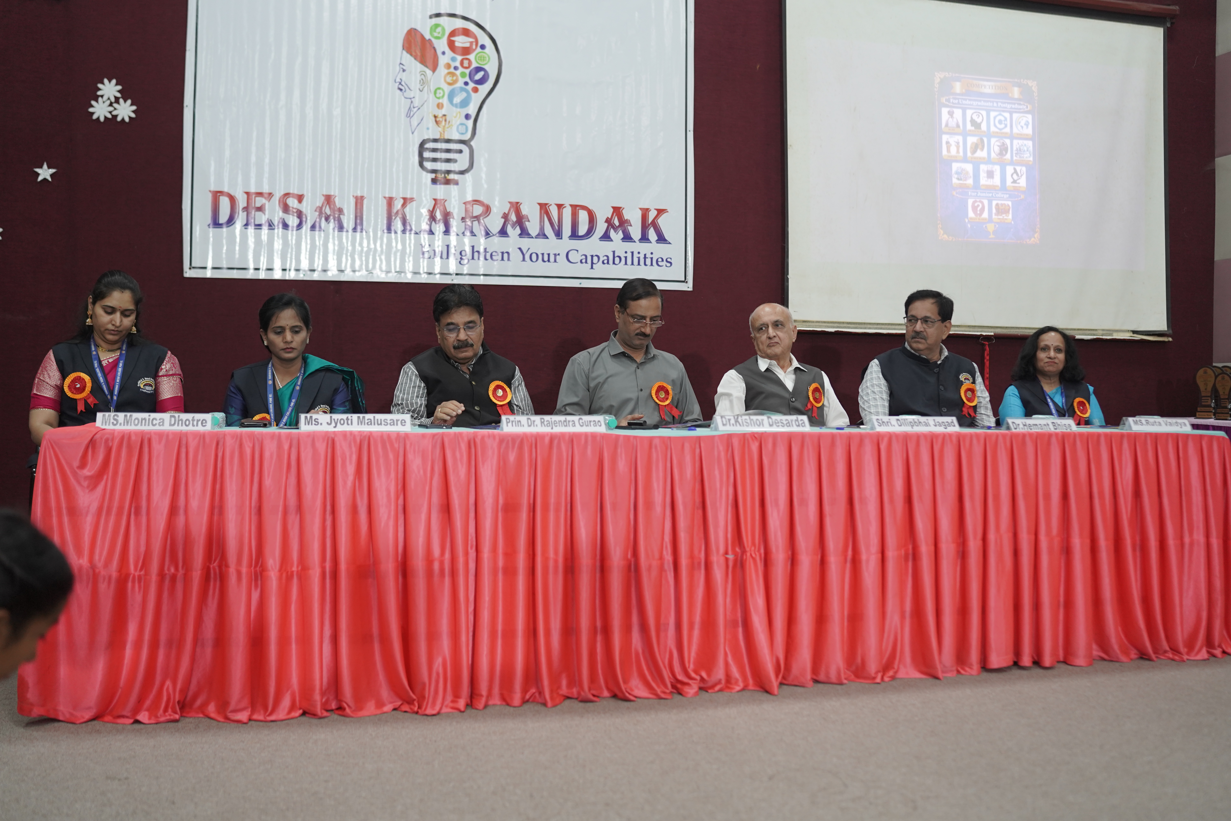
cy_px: 410
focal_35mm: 35
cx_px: 616
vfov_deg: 37.9
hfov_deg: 54.4
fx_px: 1197
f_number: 1.8
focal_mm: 35
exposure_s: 1/200
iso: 1000
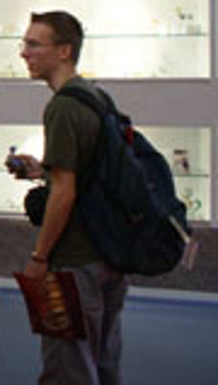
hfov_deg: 12.2
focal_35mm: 80
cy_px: 54
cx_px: -300
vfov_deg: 25.8
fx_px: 818
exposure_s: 1/30
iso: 400
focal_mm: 18
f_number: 3.5
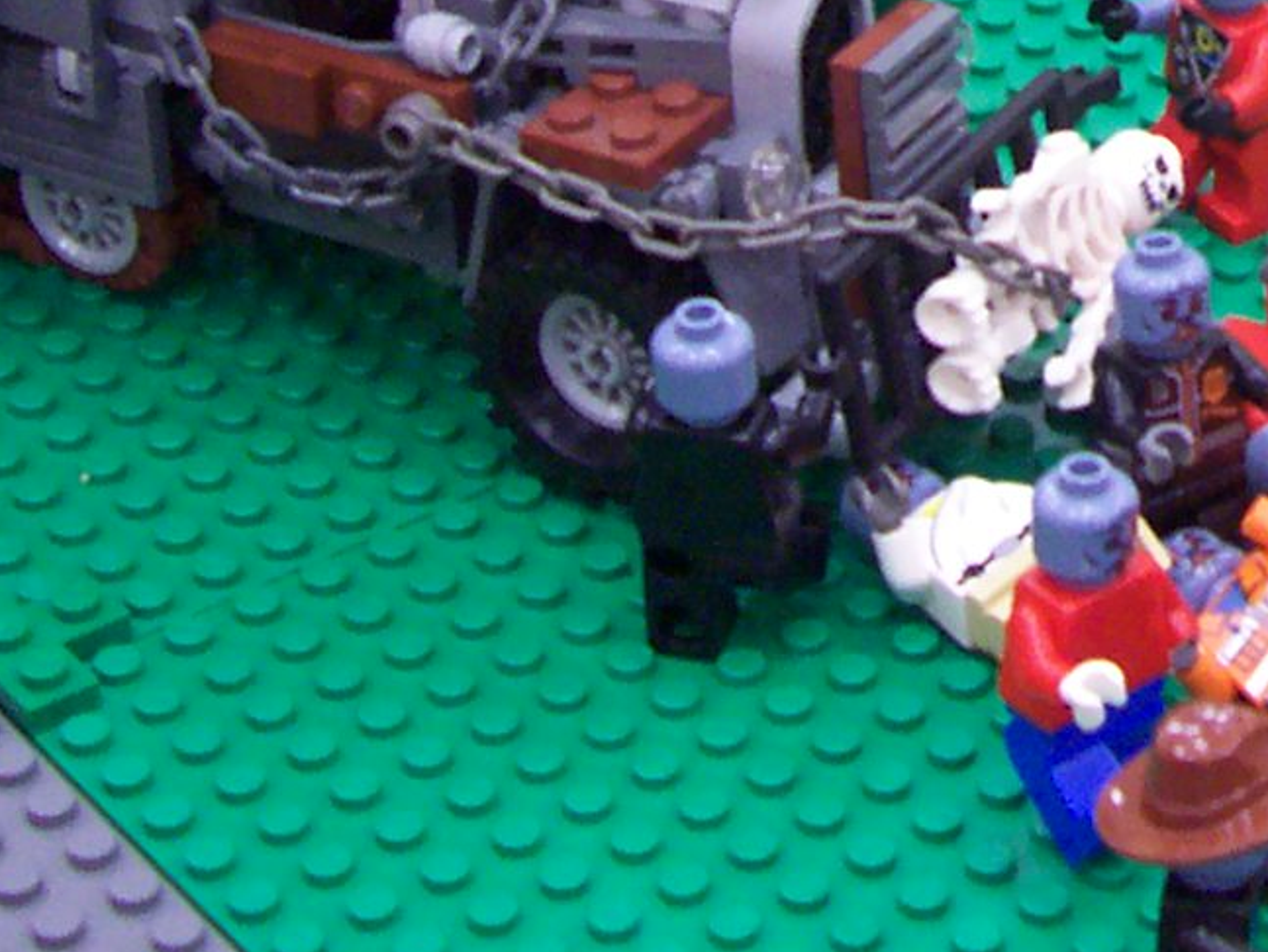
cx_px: 1552
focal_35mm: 121
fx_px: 4435
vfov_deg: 11.7
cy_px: -474
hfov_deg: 15.6
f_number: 2.7
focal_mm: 5.6
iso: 160
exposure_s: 1/14
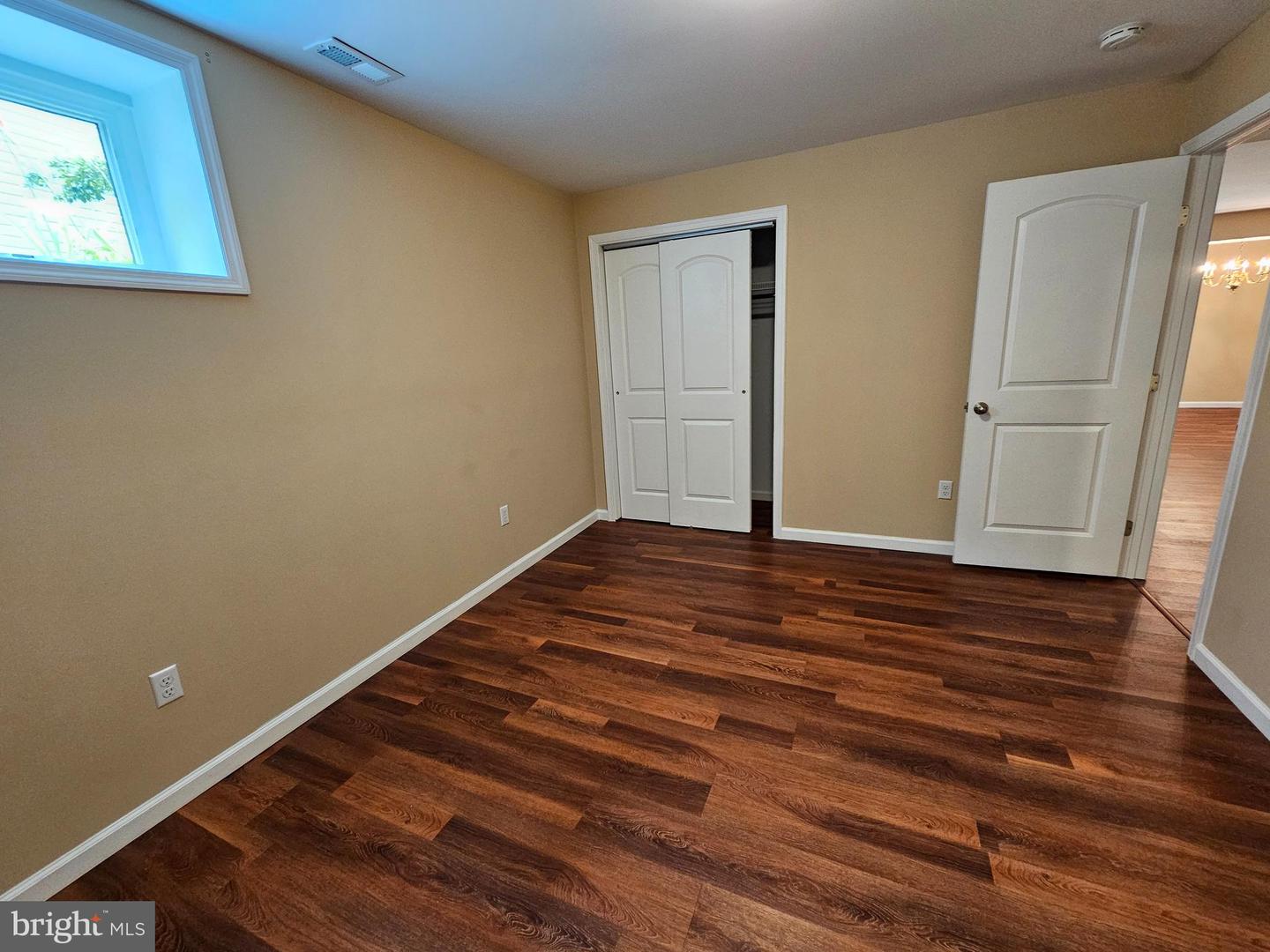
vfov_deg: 89.9
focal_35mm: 13
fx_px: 477
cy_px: 476
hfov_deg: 106.2
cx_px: 635
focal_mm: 2.2
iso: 320
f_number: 2.2
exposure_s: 1/40
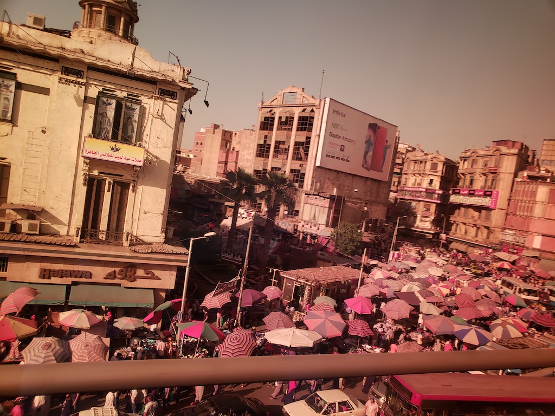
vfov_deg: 53.1
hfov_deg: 67.3
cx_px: 278
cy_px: 208
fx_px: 417
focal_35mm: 26
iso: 125
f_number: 2.4
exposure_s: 1/100
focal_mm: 4.3
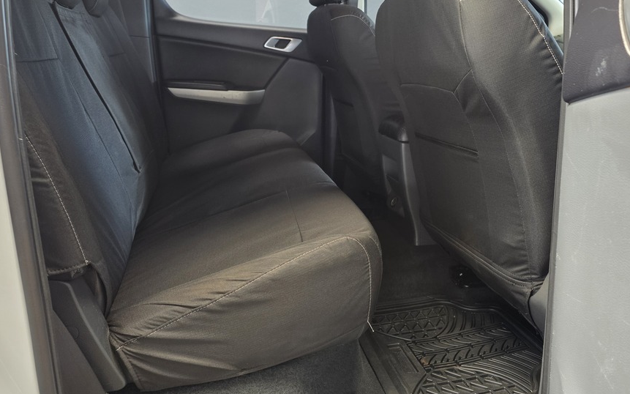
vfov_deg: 42.5
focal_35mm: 29
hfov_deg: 64.5
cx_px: 344
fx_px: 498
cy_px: 128
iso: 250
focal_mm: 6.25
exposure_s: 1/100
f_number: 1.7
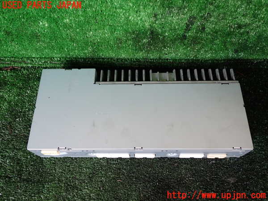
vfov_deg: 46.8
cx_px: 134
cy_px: 100
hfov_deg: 60.0
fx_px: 232
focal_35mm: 30
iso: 160
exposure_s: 1/60
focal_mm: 5.4
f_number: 2.3
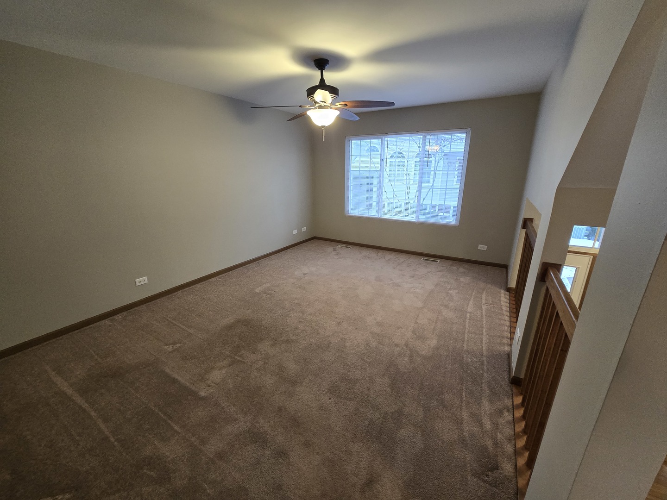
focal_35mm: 13
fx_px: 250
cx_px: 334
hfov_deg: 106.2
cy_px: 250
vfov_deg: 89.9
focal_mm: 2.2
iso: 250
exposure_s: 1/60
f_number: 2.2
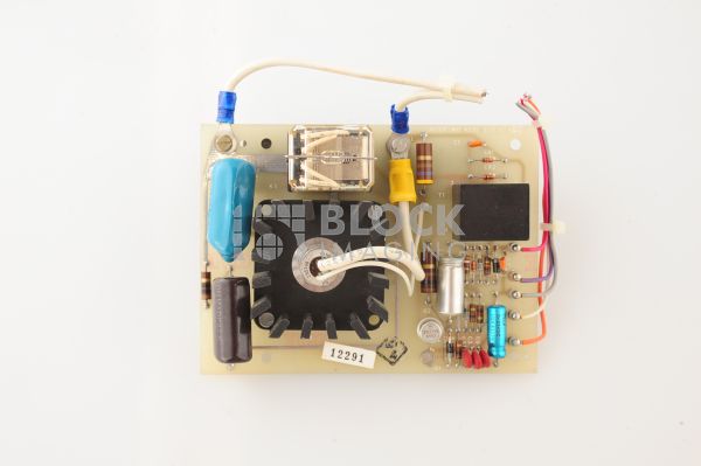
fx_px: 973
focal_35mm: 50
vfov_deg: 26.9
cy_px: 233
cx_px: 350
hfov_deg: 39.6
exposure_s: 1/125
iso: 1600
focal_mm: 50
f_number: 11
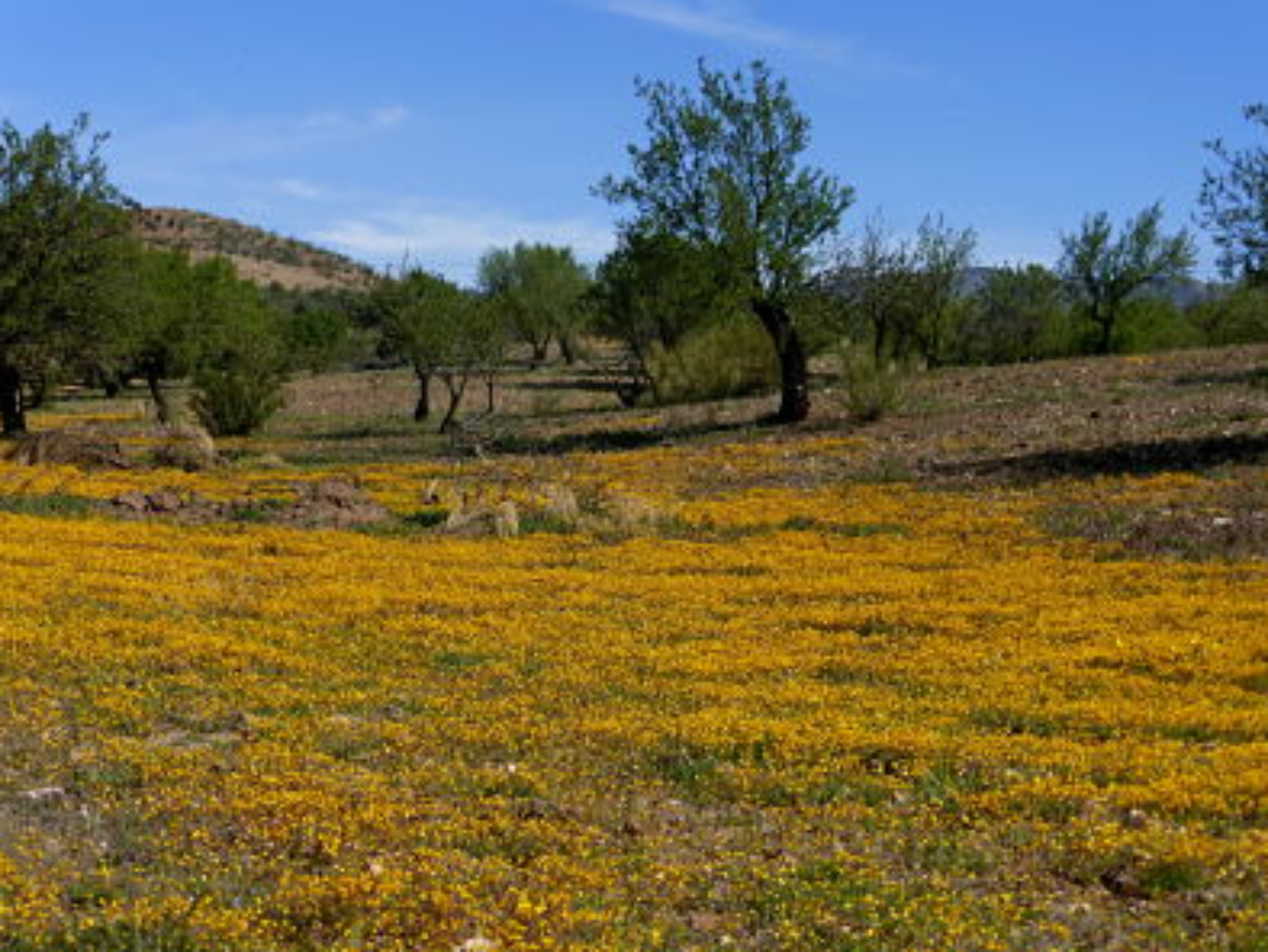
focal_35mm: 71
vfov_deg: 20.7
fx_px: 2602
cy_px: 479
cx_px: 634
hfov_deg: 27.4
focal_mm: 12.5
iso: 100
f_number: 5
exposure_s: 1/800
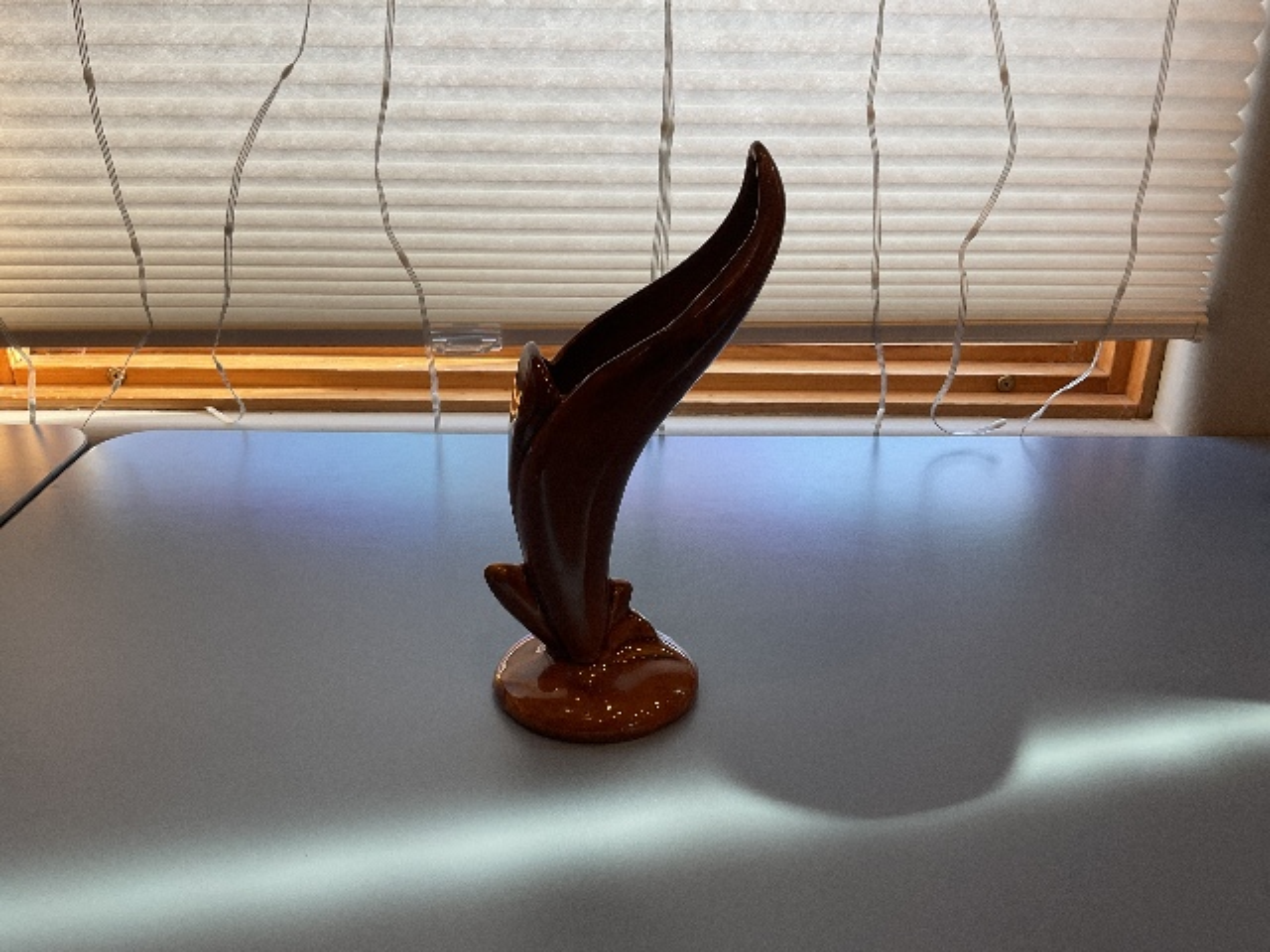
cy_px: 476
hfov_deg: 61.7
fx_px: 1064
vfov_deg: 48.2
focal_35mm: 29
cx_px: 635
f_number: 1.8
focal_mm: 3
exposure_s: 1/120
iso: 64
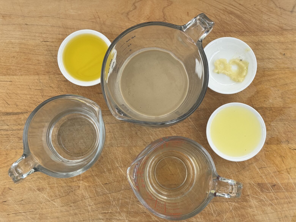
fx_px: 410
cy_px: 111
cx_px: 148
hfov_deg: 39.7
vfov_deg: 30.3
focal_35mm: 48
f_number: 1.78
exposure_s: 1/854
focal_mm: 6.76
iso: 64
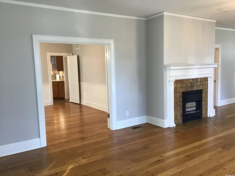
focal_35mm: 31
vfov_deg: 45.4
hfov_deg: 58.4
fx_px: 210
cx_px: 118
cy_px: 88
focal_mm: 3.3
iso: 125
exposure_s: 1/30
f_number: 2.4
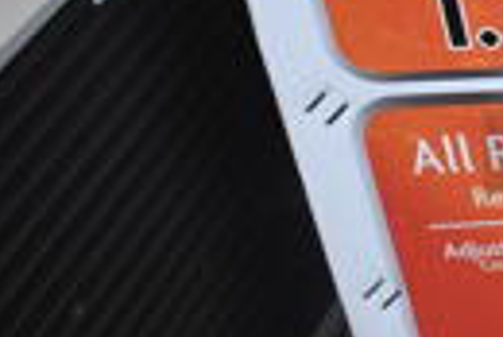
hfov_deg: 14.2
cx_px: 917
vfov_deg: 10.7
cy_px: -12
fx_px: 1776
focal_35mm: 127
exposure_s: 1/125
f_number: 3.5
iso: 800
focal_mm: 18
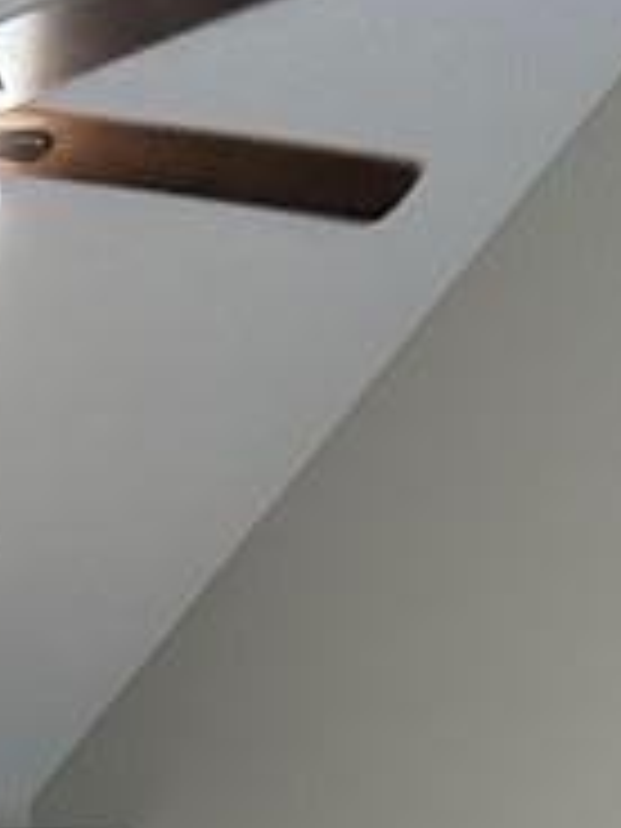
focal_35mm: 145
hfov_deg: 9.9
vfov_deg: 11.7
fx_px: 3468
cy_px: 1818
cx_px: -288
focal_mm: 5.7
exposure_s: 1/60
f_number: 1.5
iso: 125
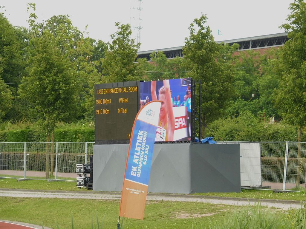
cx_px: 153
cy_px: 114
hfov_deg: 9.9
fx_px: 1759
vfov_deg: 7.5
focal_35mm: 199
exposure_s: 1/100
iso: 200
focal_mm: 35.6
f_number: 6.3
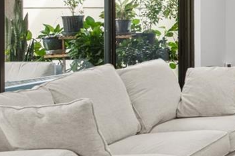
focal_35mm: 82
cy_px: 95
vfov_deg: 16.6
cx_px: 426
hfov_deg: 18.9
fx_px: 535
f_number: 3.5
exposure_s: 1/1.67
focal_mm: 12
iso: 200
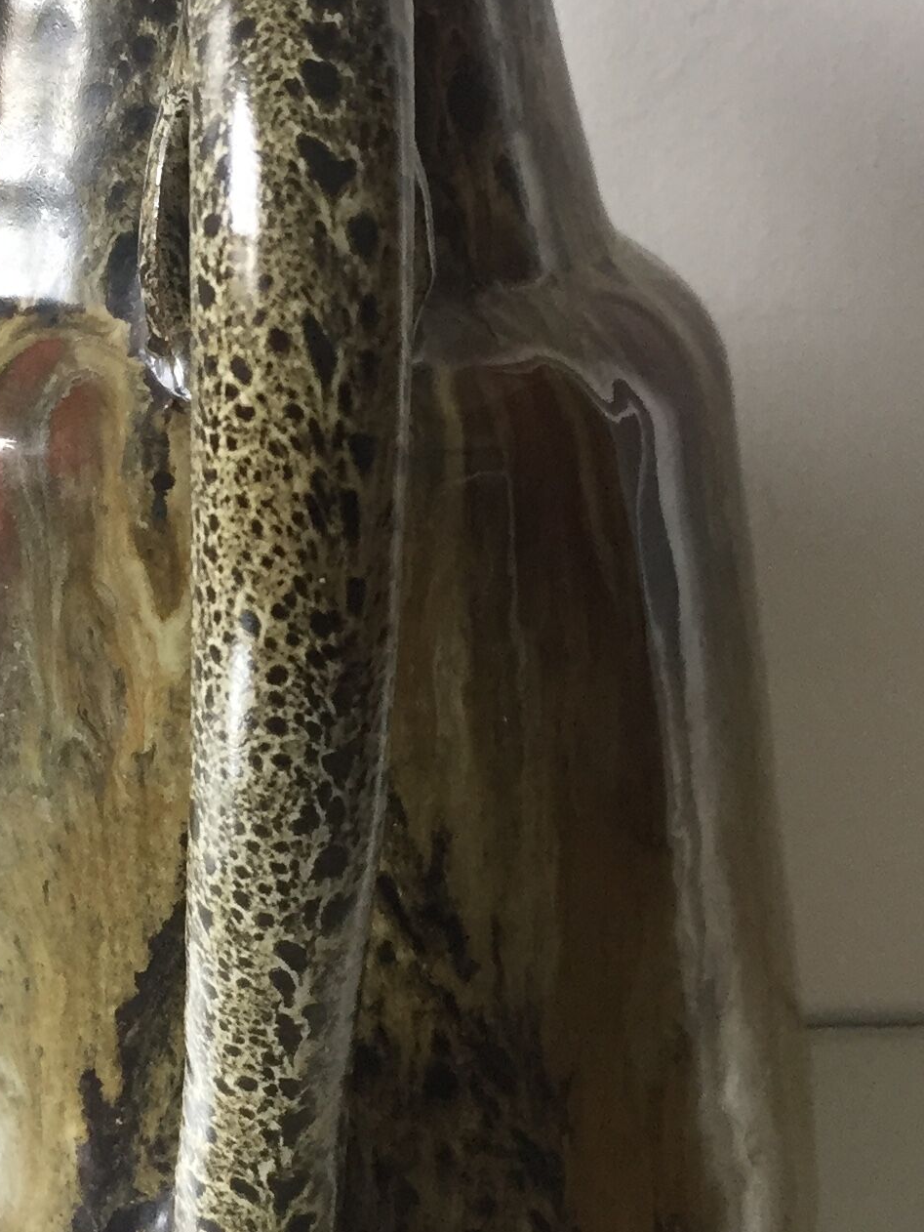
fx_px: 2668
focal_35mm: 75
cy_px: 489
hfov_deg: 19.5
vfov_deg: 25.9
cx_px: 229
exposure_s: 1/33
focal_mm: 4.15
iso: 50
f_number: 2.2
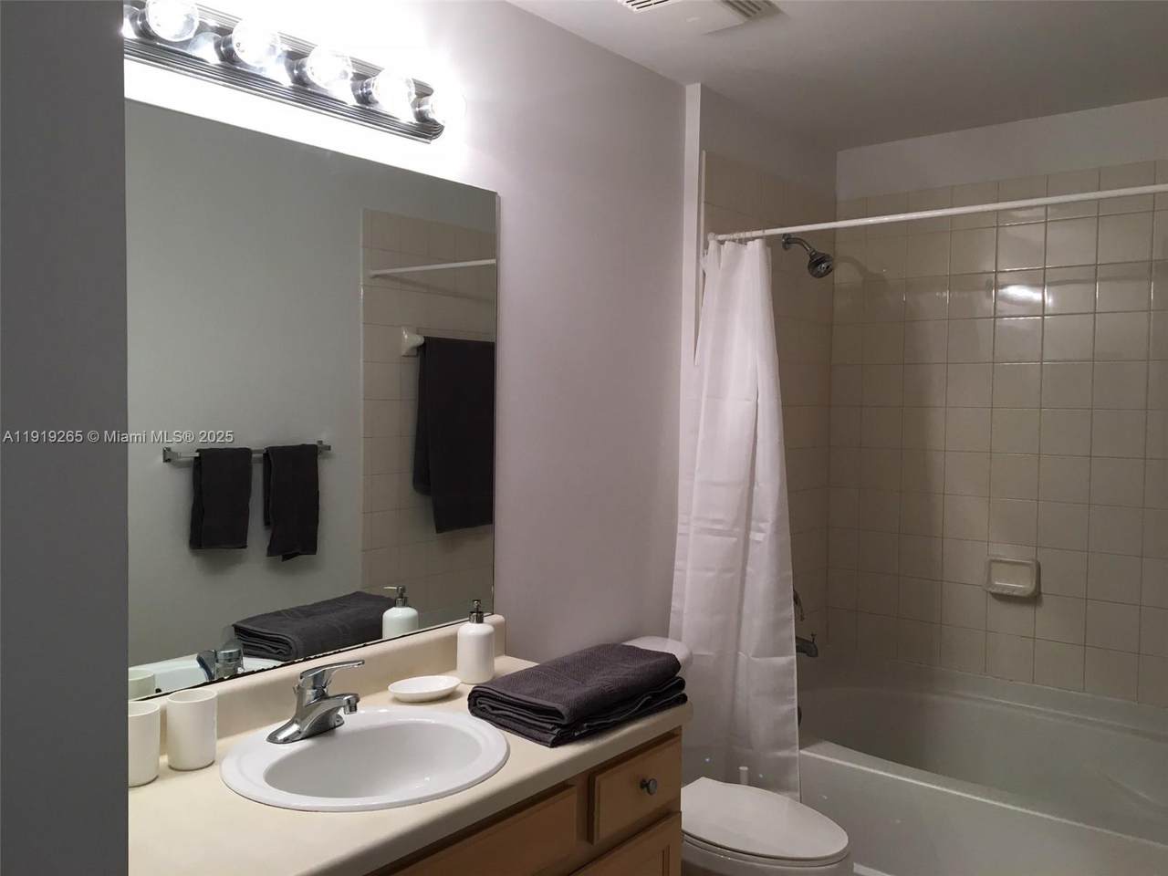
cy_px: 438
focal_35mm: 29
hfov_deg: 61.7
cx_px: 584
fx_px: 979
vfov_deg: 48.2
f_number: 2.2
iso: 25
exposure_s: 1/30
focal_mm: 4.15
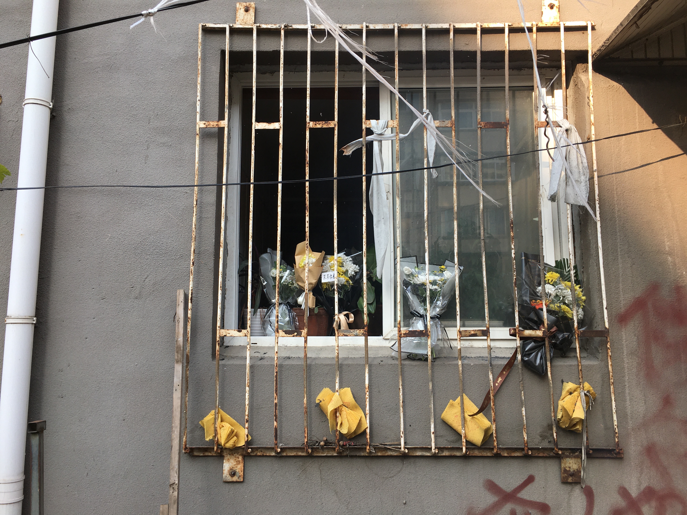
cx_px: 344
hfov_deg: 61.7
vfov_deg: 48.2
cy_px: 258
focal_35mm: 29
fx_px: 576
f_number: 2.2
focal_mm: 4.15
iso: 25
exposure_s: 1/320
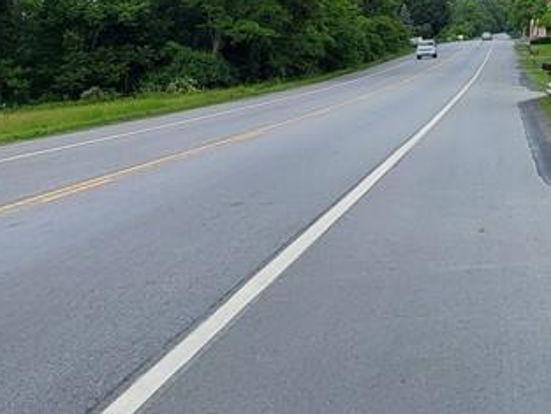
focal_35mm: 85
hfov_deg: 22.8
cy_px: 92
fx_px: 1354
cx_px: 132
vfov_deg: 17.3
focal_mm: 5.4
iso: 40
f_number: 1.8
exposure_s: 1/1160
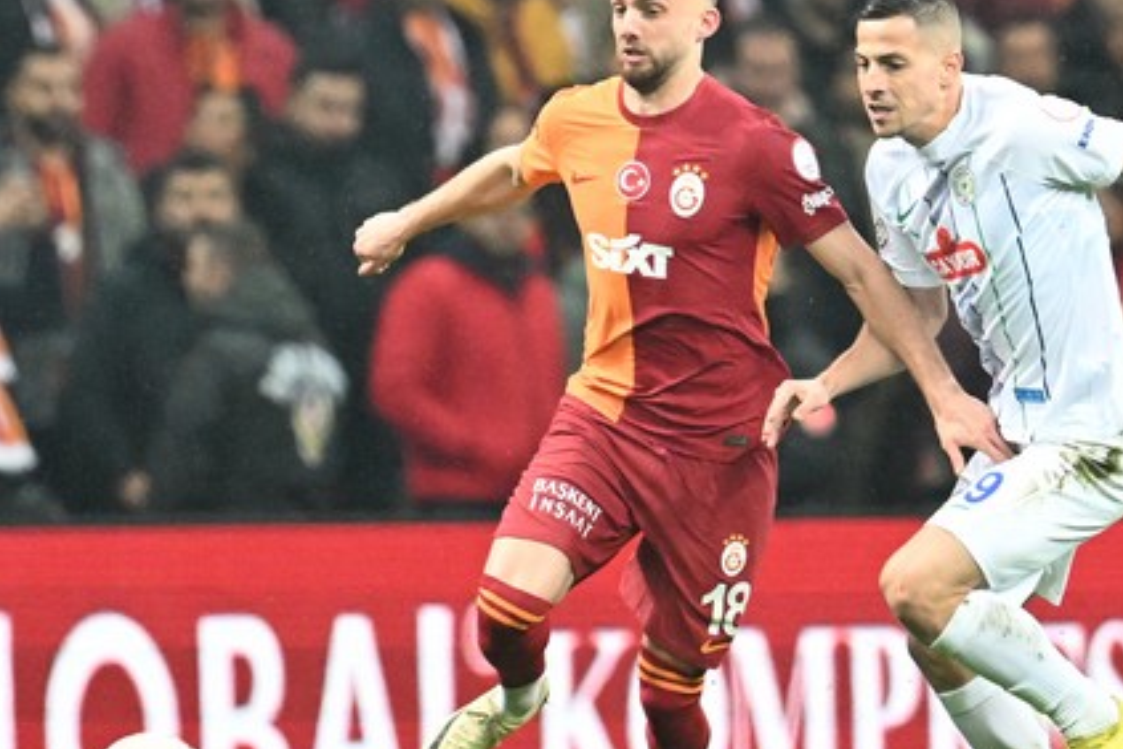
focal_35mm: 700
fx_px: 21834
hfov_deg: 2.9
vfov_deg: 2.0
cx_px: 682
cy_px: 378
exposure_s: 1/1600
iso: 4000
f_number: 2.8
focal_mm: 400
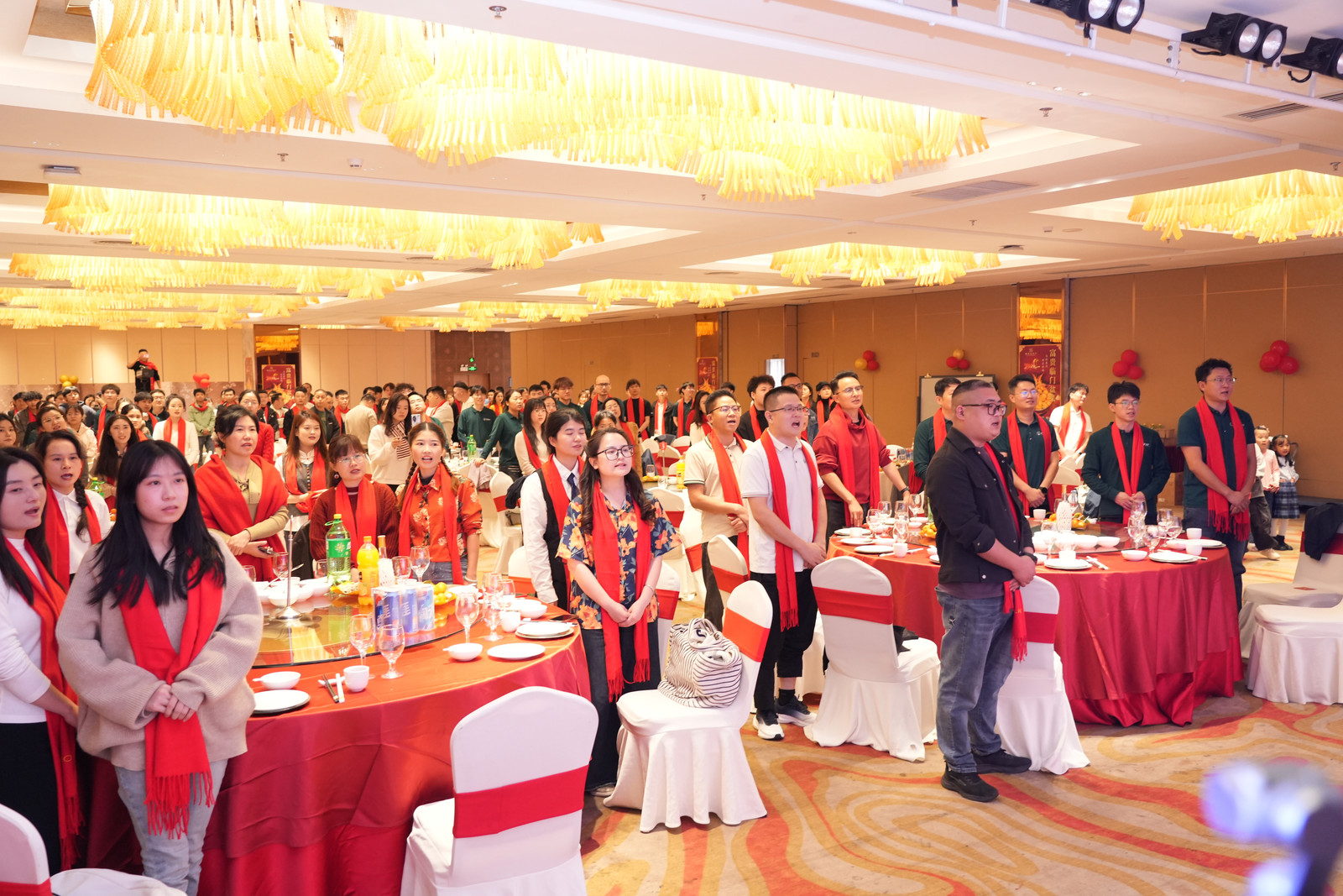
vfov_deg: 45.0
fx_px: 1082
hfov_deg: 63.7
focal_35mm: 29
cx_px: 672
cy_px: 448
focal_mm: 29
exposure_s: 1/100
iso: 2500
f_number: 4
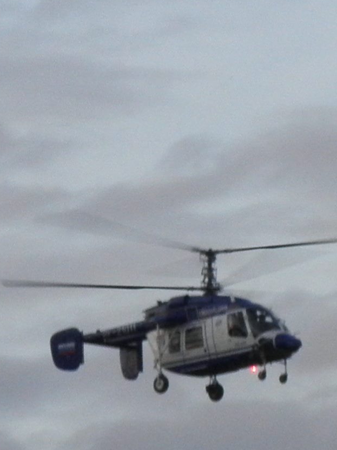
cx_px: 234
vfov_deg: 3.5
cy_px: 357
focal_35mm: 573
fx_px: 7440
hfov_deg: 2.6
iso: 160
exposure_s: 1/100
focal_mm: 21.5
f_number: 5.8
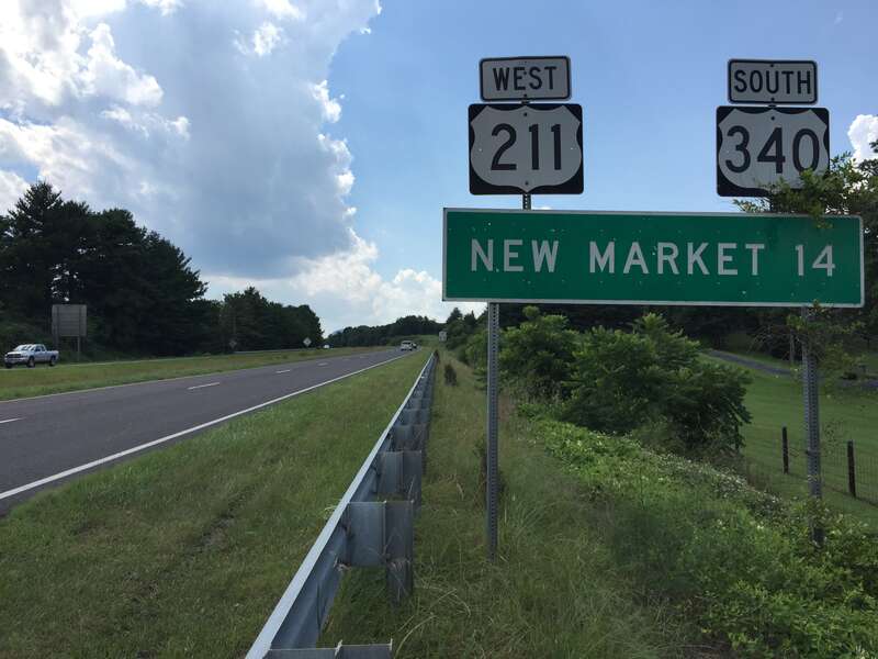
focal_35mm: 29
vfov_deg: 48.2
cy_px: 330
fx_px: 736
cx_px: 439
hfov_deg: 61.7
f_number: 2.2
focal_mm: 4.15
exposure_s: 1/2198
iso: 32
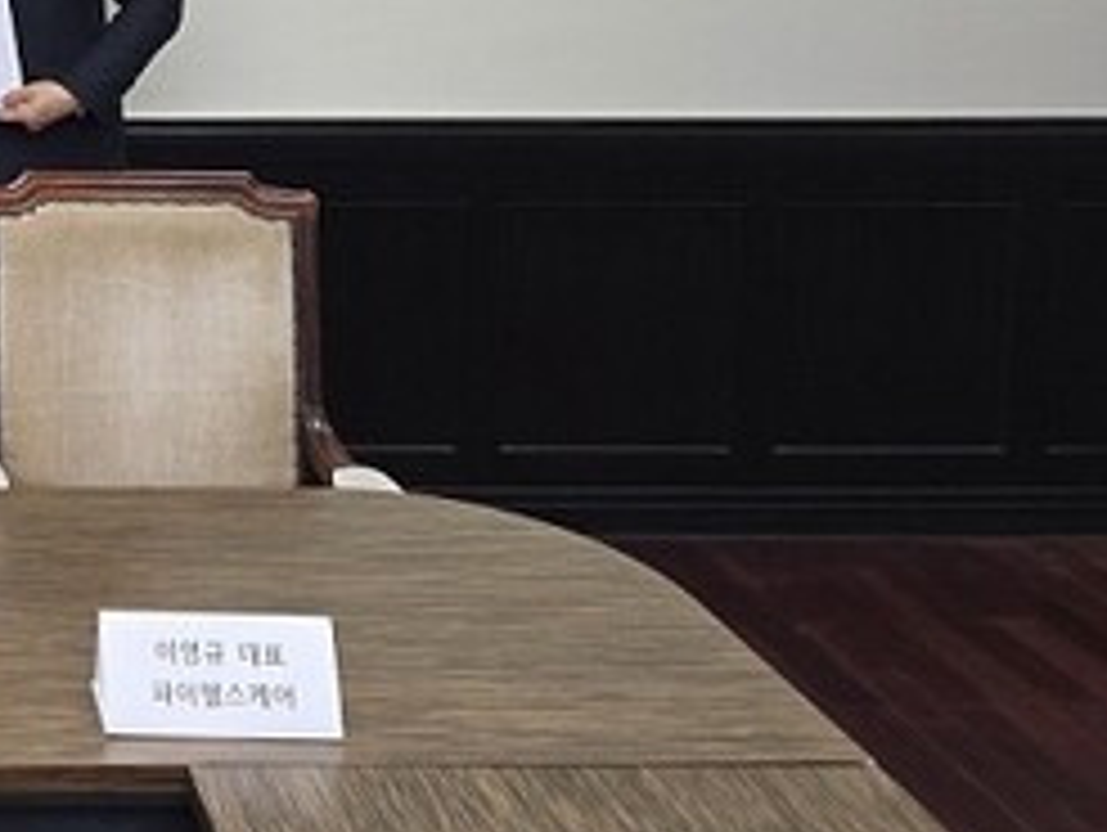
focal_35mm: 56
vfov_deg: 24.2
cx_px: -207
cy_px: -108
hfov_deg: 29.7
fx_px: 1793
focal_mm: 5.4
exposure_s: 1/120
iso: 64
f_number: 1.8
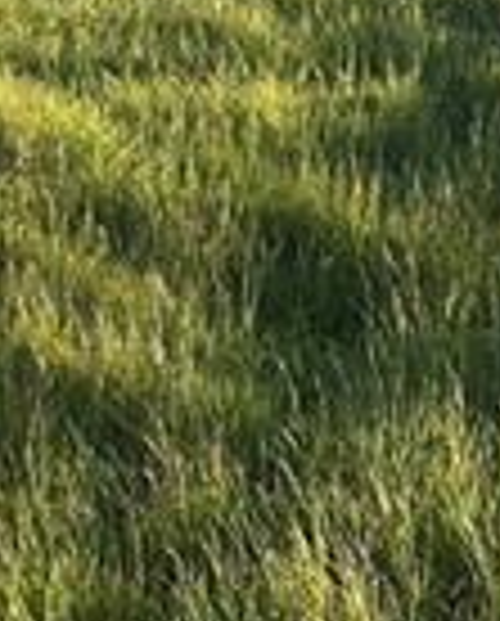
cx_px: -586
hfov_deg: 10.6
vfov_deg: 14.7
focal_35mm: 130
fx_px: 2397
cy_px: 153
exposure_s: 1/1721
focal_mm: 6.86
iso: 80
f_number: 1.78
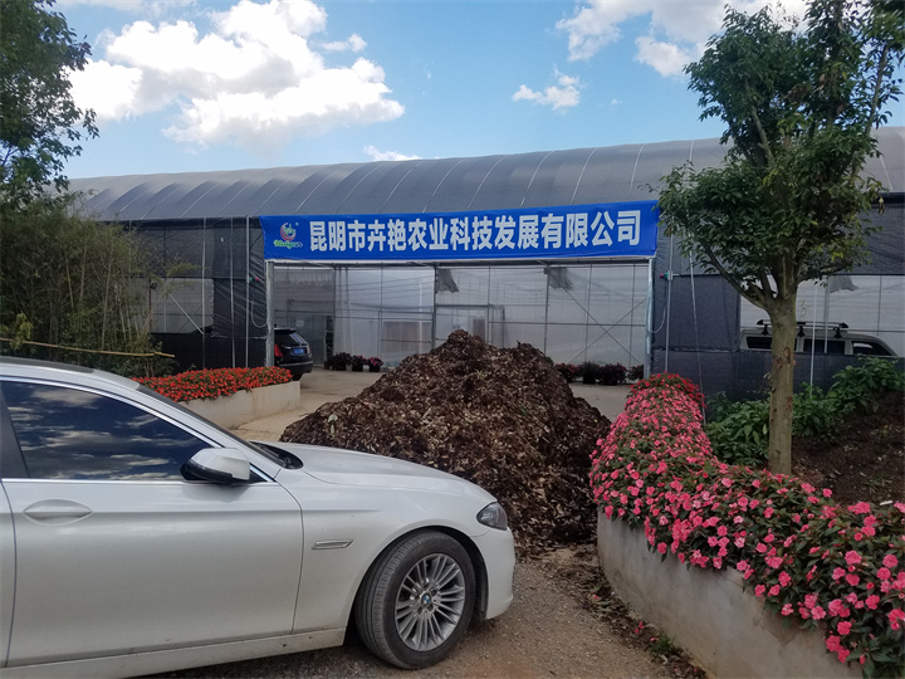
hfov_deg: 67.3
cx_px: 452
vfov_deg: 53.1
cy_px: 340
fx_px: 680
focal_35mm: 26
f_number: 1.7
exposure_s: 1/1324
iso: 50
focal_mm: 4.2
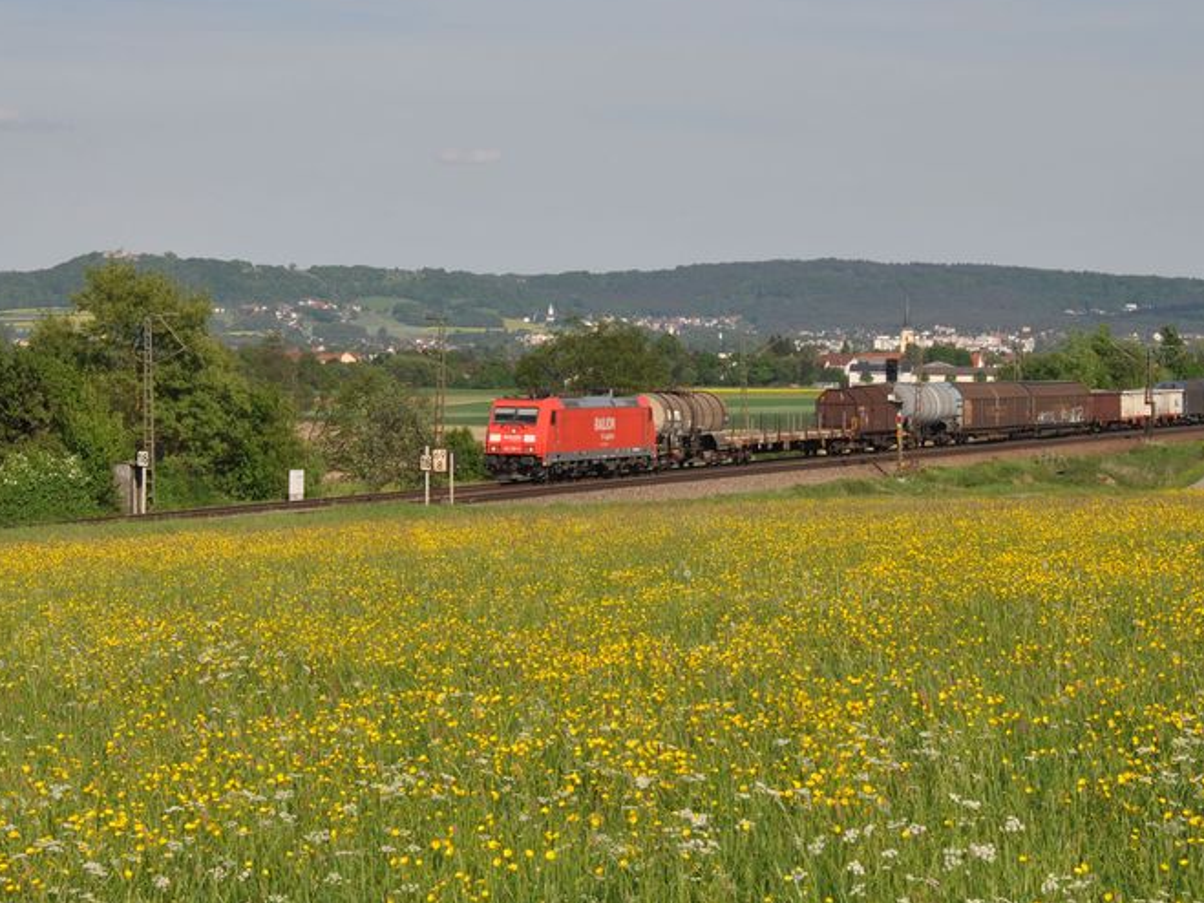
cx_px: 691
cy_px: 331
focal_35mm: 112
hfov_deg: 17.6
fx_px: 3895
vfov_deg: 13.2
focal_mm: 50
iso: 200
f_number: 10
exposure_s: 1/500
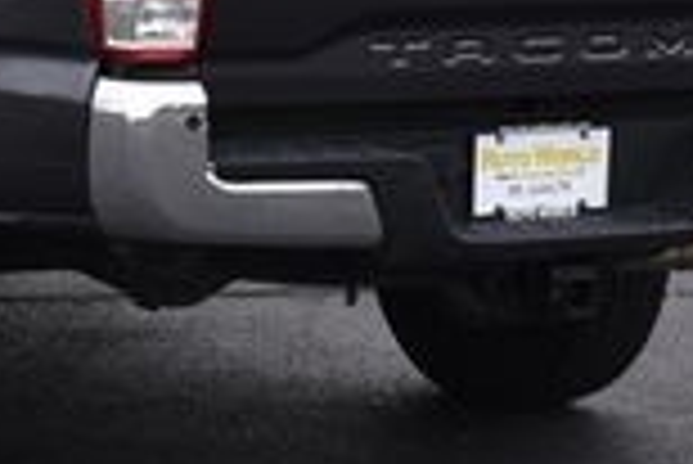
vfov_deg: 6.2
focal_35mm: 218
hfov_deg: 9.4
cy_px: -318
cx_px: 144
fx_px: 4202
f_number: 7.1
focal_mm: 35
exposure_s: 1/250
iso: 200
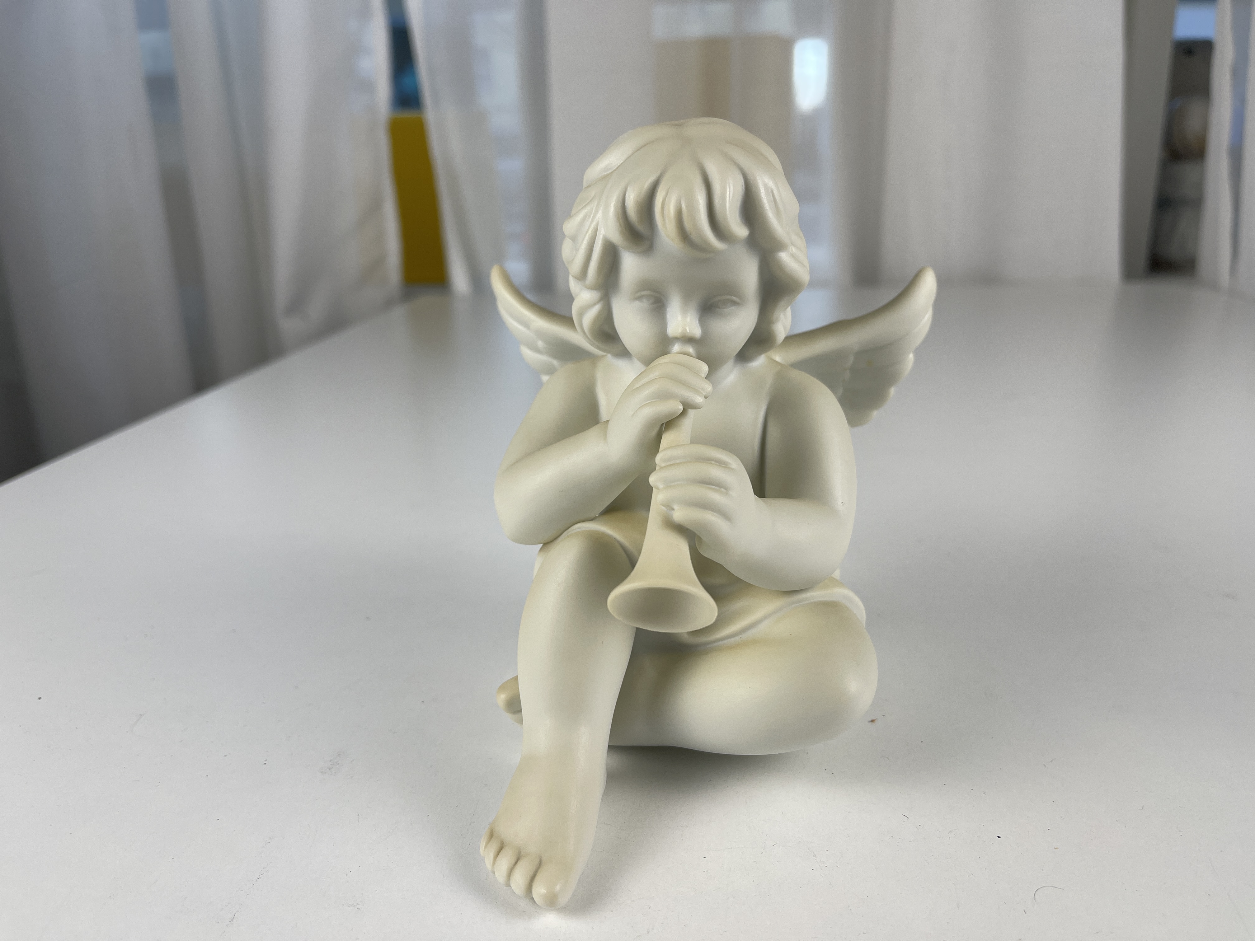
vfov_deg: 54.9
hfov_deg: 69.4
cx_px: 628
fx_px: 906
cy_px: 470
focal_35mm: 25
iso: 32
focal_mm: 5.1
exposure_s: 1/274
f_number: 1.6
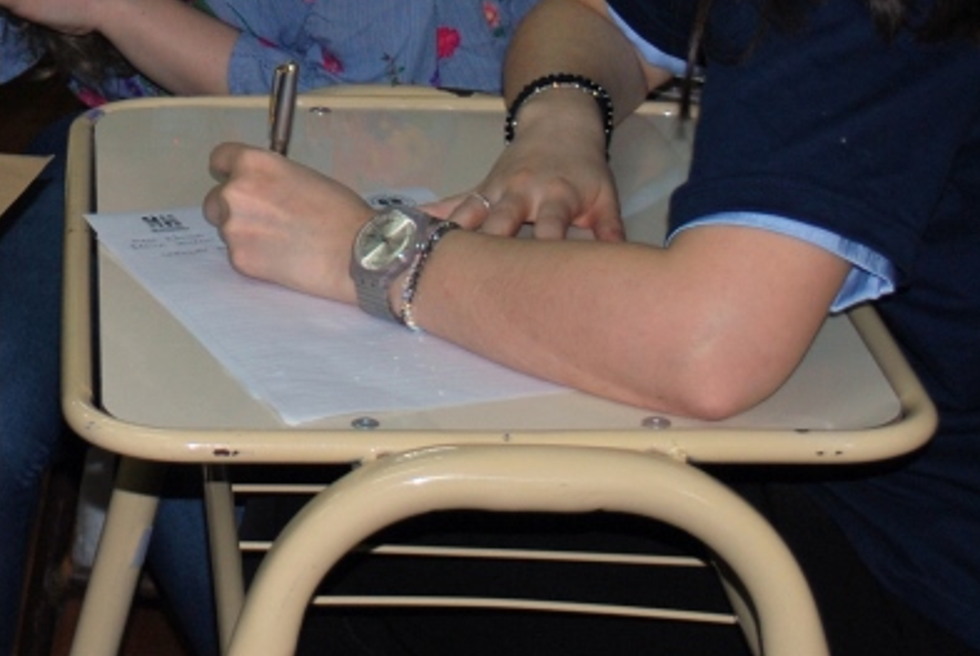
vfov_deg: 10.2
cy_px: -166
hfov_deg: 15.0
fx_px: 3625
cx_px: -110
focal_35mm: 133
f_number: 5
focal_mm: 34
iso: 200
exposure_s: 1/60
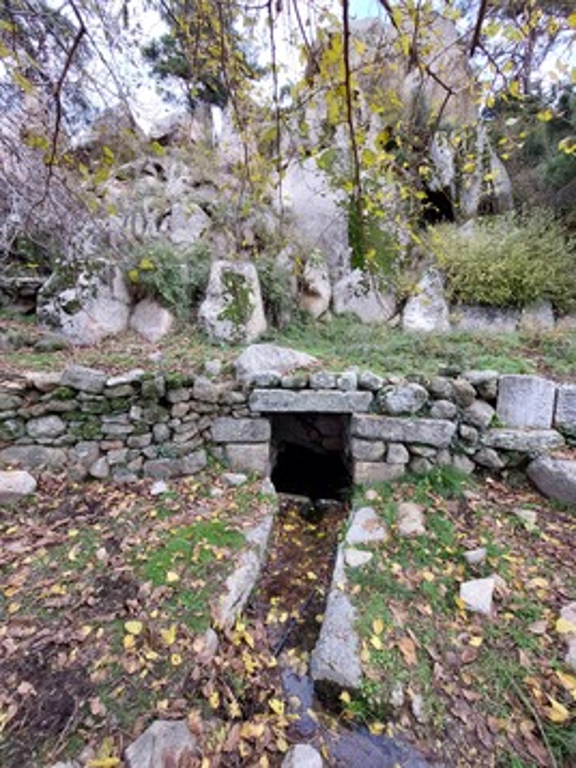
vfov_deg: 106.2
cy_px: 384
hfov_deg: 90.0
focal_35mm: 13
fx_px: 288
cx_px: 288
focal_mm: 1.74
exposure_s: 1/100
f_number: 2.2
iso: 64
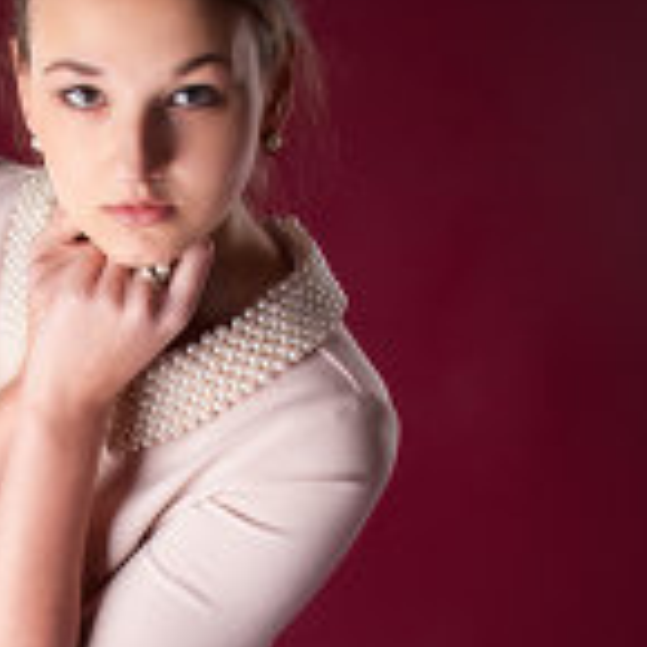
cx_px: 158
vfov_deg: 14.5
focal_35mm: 119
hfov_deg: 14.6
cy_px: 596
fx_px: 2519
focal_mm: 35
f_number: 7.1
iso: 200
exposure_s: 1/125
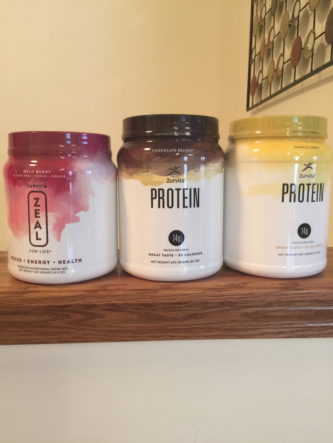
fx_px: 372
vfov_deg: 61.7
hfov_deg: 48.2
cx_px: 166
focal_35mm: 29
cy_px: 222
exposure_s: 1/15
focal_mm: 4.15
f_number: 2.2
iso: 50
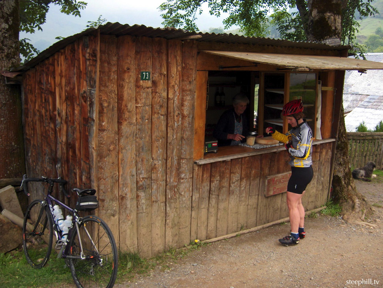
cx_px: 192
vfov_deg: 36.9
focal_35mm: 39
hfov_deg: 47.8
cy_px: 144
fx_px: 432
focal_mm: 8
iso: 100
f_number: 2.8
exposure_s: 1/282
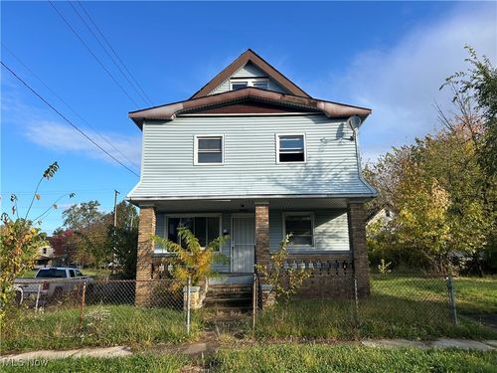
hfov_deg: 67.3
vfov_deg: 53.1
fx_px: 373
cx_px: 248
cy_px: 186
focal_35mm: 26
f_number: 1.5
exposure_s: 1/2915
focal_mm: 5.7
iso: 50
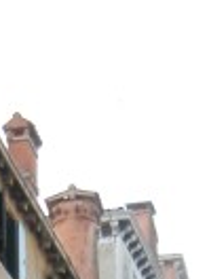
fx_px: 1409
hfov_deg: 8.5
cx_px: 141
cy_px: 795
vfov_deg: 9.3
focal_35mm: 175
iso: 160
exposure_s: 1/81.7
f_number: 3.5
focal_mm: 5.4
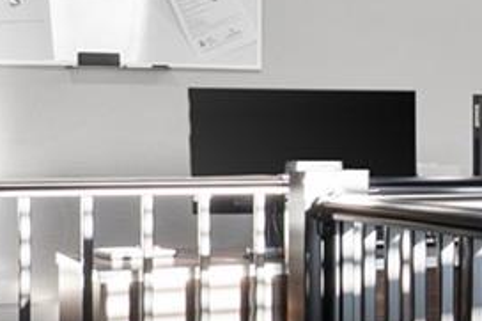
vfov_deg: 13.7
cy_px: 128
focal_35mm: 100
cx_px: 966
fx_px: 1338
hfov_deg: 15.9
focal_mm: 17
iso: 400
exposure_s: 1/5
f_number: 8
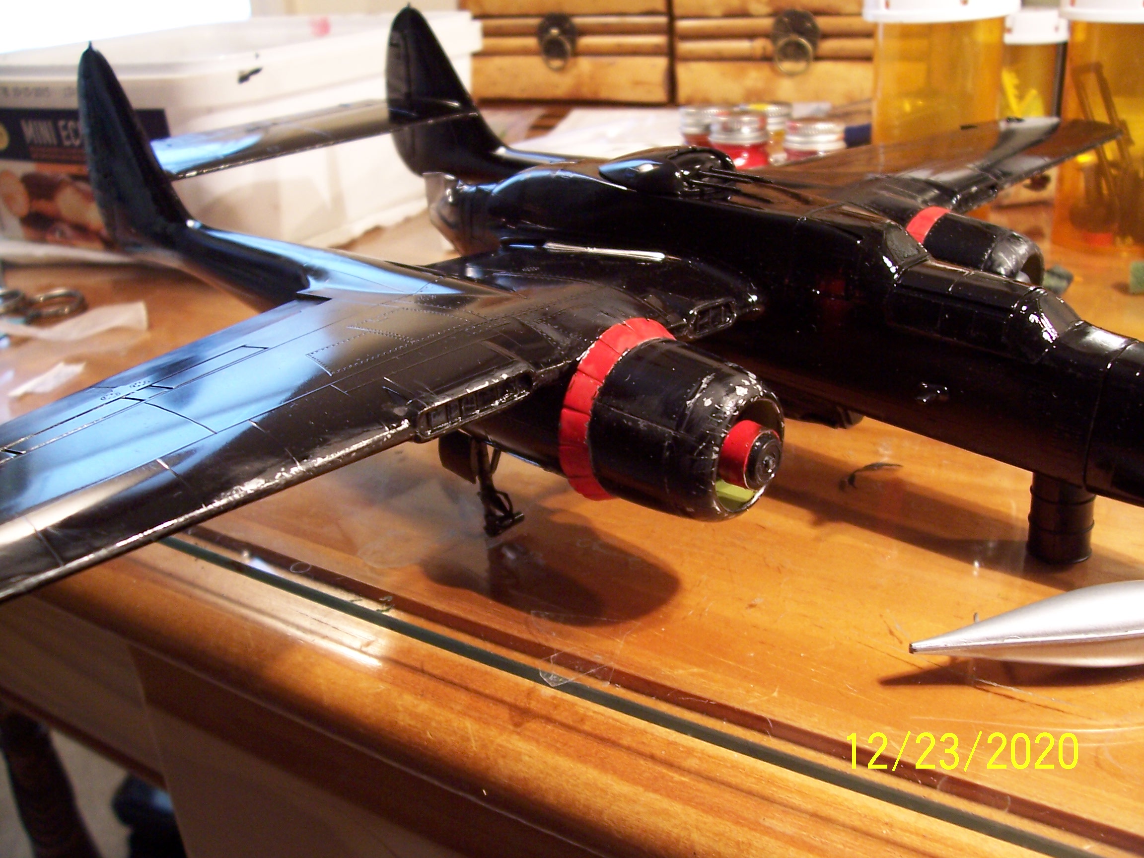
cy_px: 429
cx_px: 572
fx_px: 1124
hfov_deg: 54.0
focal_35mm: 34
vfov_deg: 41.8
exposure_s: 1/20
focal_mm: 5.6
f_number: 2.7
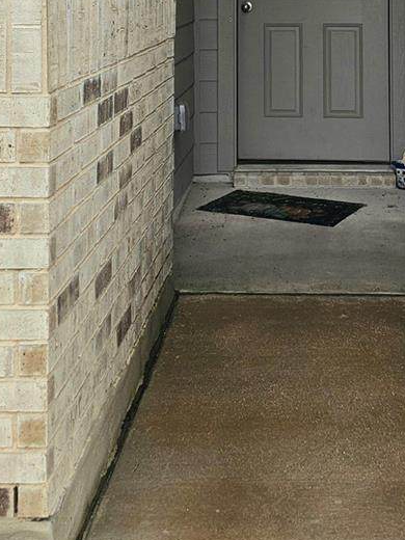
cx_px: 291
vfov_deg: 26.9
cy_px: -10
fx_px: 1061
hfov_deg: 21.5
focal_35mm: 68
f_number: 1.7
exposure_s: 1/164
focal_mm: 6.3
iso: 10
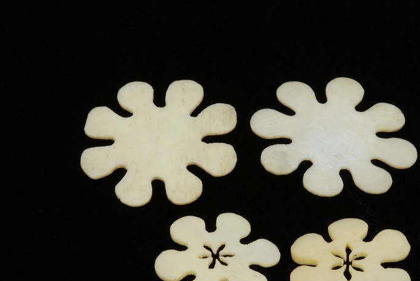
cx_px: 266
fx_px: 2612
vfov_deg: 6.2
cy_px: 176
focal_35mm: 224
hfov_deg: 9.2
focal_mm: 105
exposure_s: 1
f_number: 22
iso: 100
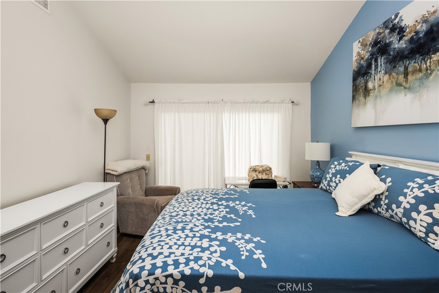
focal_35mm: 14
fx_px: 171
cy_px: 146
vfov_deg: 81.2
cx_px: 220
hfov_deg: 104.2
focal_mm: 14
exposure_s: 1/13
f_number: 5.6
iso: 100
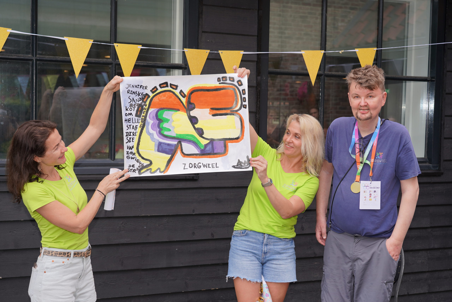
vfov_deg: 27.5
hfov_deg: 40.3
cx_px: 226
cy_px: 151
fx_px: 615
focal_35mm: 49
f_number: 4.5
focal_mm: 49
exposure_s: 1/200
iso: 100
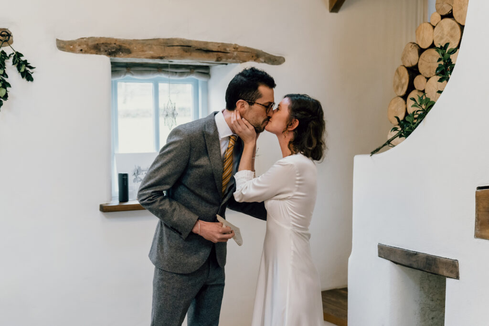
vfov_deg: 29.3
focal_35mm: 46
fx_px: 625
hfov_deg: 42.7
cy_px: 163
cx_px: 244
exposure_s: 1/125
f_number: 2.8
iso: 2000
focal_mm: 46
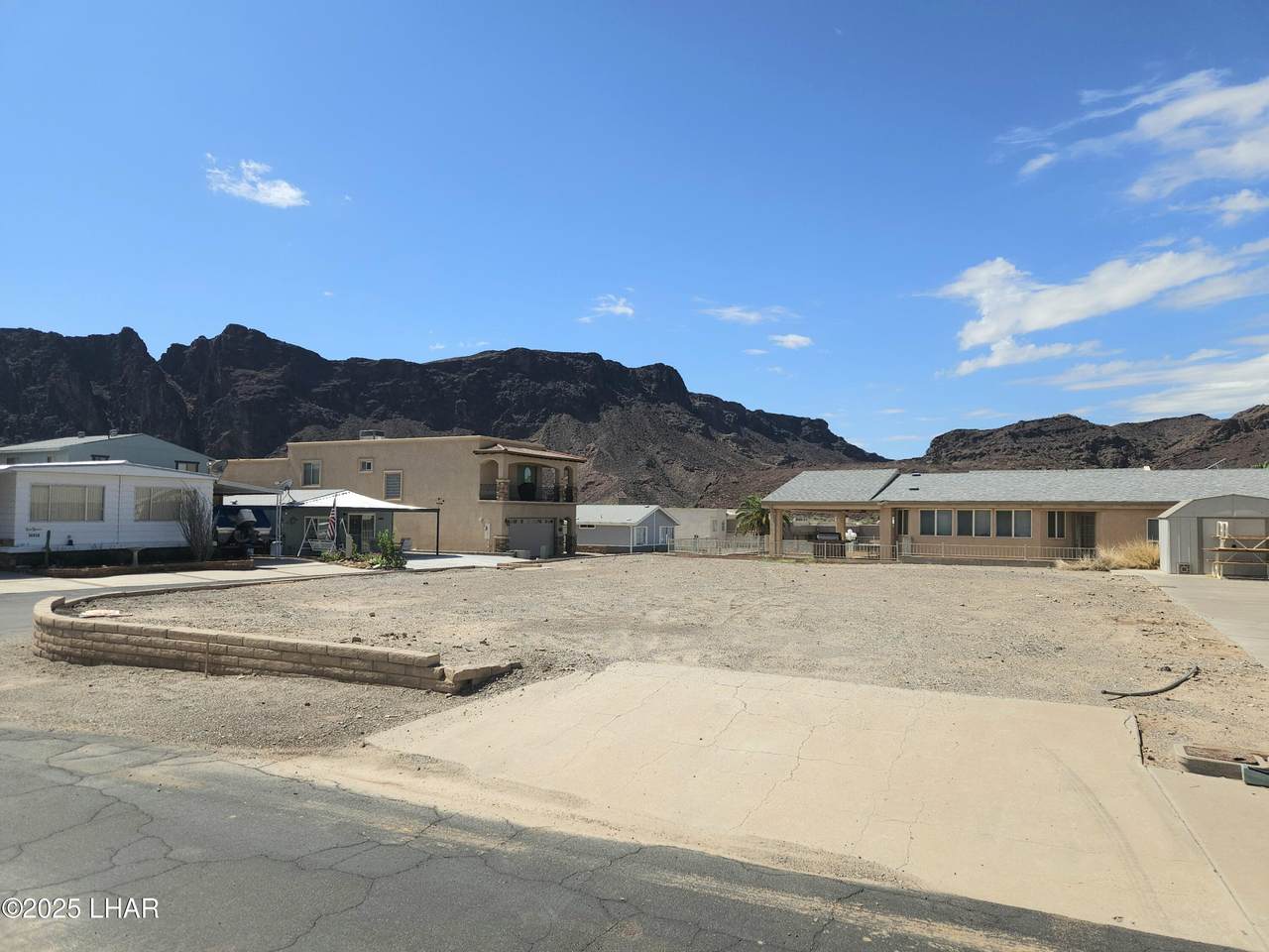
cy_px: 476
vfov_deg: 58.9
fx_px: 843
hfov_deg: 73.9
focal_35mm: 23
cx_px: 634
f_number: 1.8
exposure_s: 1/3333
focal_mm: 5.4
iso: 50
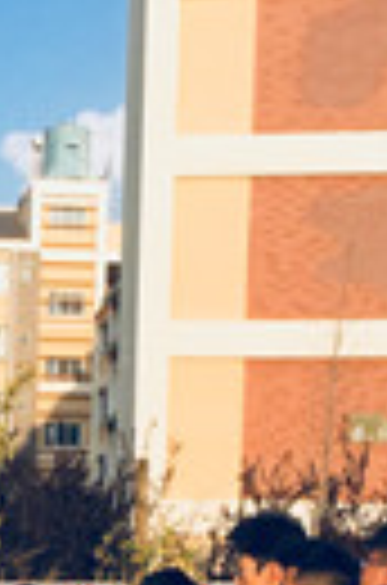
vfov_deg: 15.3
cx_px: -117
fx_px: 2075
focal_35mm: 128
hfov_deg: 10.4
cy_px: 742
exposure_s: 1/1319
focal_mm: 4.15
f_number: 2.2
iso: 32
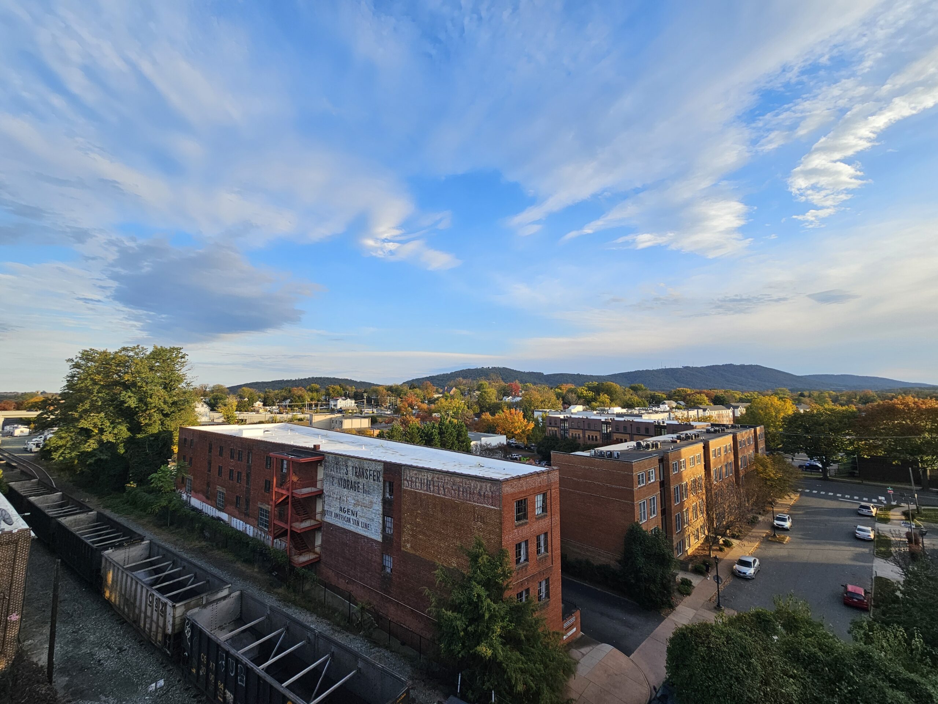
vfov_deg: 89.9
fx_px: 352
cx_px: 469
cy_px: 352
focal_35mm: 13
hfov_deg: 106.2
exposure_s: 1/694
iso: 50
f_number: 2.2
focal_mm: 2.2
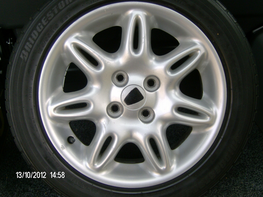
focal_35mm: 46
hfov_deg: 41.2
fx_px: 349
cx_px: 132
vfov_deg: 31.5
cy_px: 98
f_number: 3.1
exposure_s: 1/143
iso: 100
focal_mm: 7.7
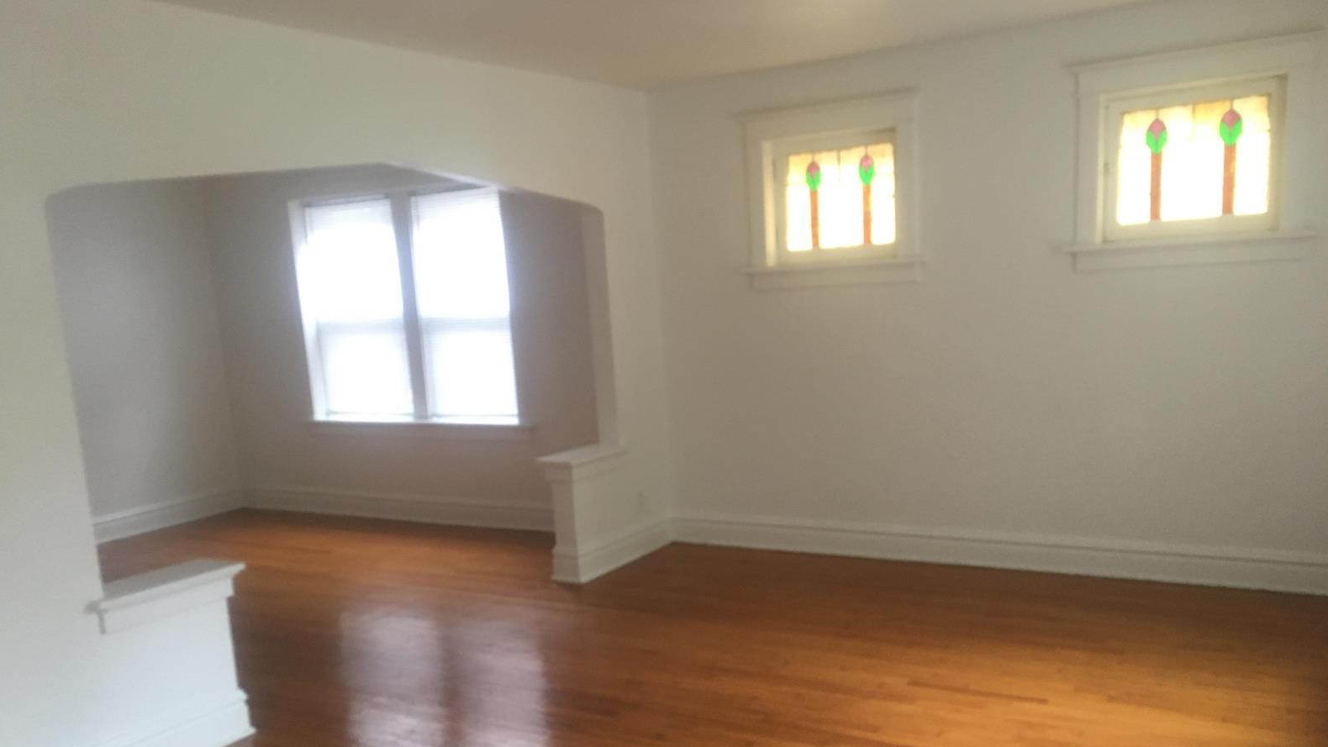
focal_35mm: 32
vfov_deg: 36.3
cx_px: 665
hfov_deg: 61.0
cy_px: 492
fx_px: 1127
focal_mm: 4.15
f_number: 2.2
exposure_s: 1/30
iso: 125
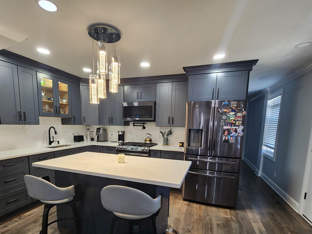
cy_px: 148
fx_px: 153
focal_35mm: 17
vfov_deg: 73.3
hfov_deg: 90.8
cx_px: 144
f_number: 2.2
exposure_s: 1/60
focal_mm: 2.2
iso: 400
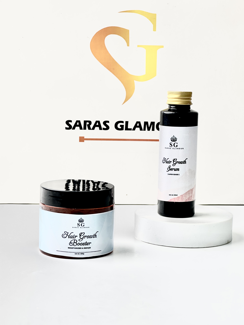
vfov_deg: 25.3
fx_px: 724
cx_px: 122
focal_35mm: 77
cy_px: 162
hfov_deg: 19.1
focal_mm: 9
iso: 64
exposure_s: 1/100
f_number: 2.8
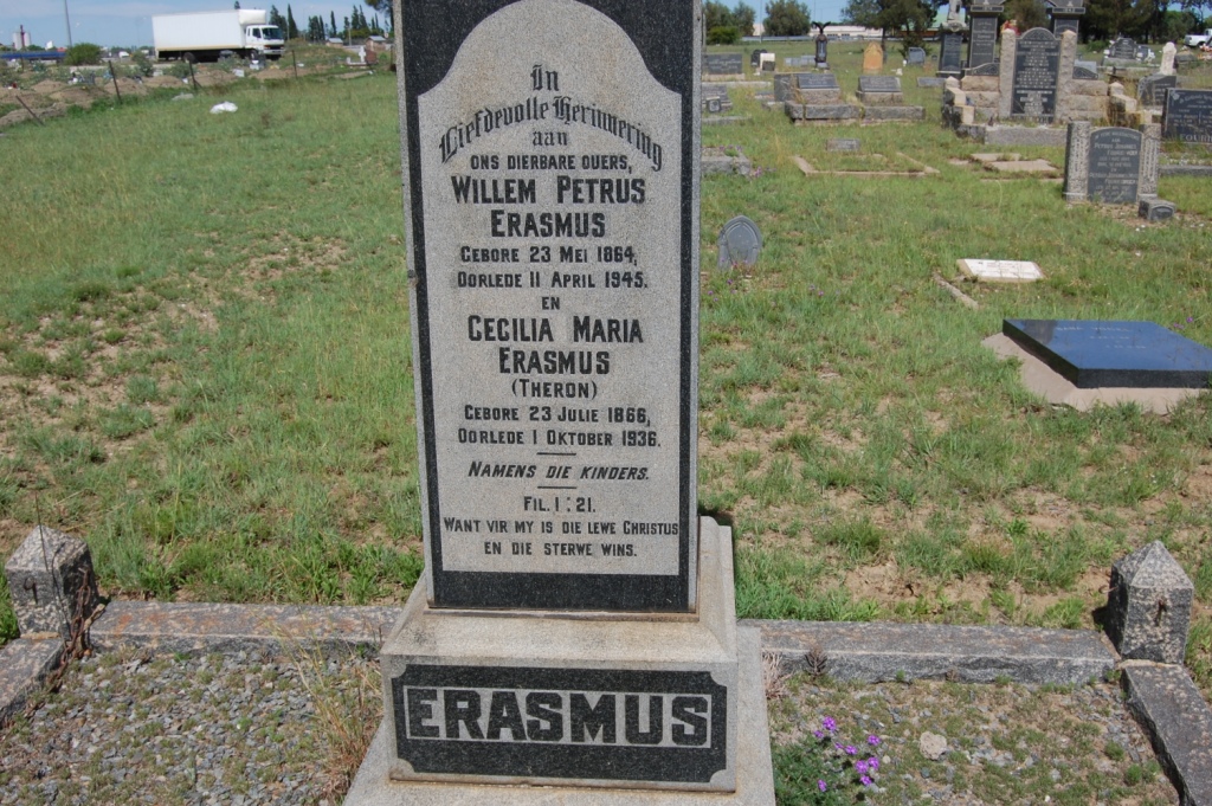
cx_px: 606
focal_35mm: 36
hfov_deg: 53.2
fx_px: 1211
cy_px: 403
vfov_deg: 36.8
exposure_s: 1/400
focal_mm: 24
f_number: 10
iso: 200
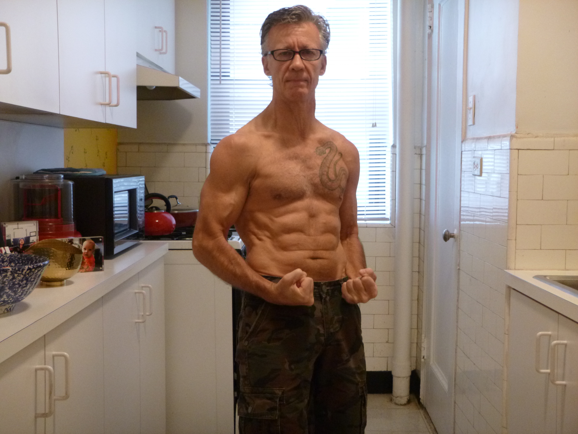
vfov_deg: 32.9
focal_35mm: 44
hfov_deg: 42.9
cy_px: 217
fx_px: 735
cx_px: 289
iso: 400
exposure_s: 1/6
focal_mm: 7.9
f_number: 4.7
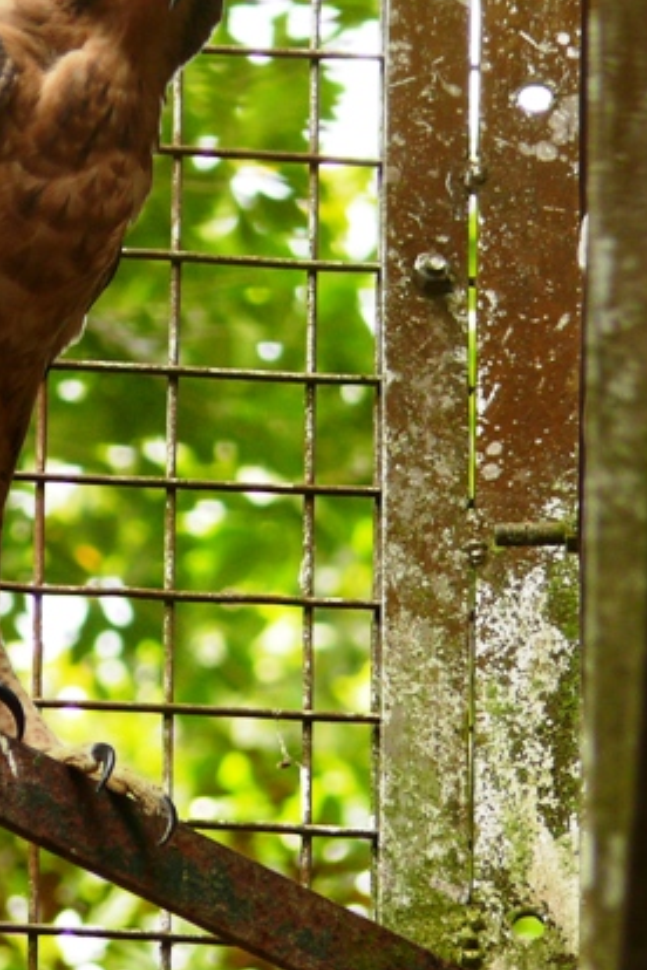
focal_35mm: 525
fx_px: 14152
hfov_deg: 2.6
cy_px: 307
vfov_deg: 3.9
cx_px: -2
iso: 100
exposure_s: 1/100
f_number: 3.6
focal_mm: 55.2
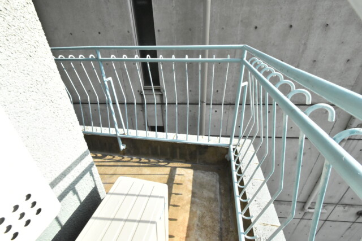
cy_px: 120
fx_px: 151
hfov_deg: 100.4
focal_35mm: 15
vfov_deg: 77.4
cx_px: 181
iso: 6400
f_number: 18
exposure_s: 1/1250
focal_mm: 10
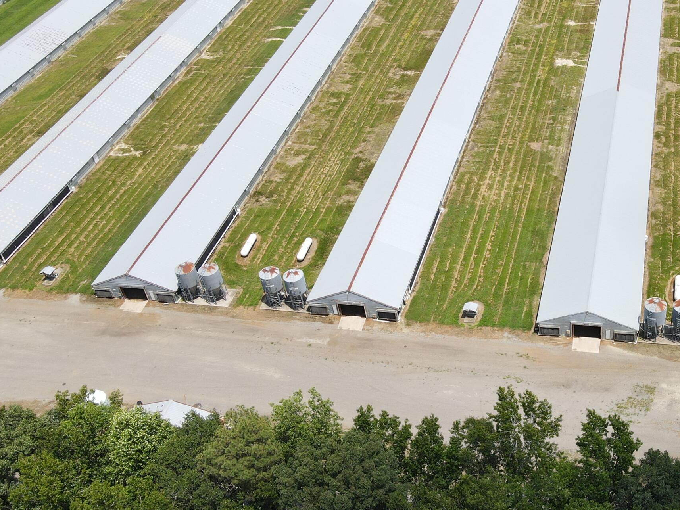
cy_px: 269
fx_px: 825
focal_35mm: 42
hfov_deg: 43.6
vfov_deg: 34.3
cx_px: 497
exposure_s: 1/640
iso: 100
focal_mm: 4.5
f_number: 2.8
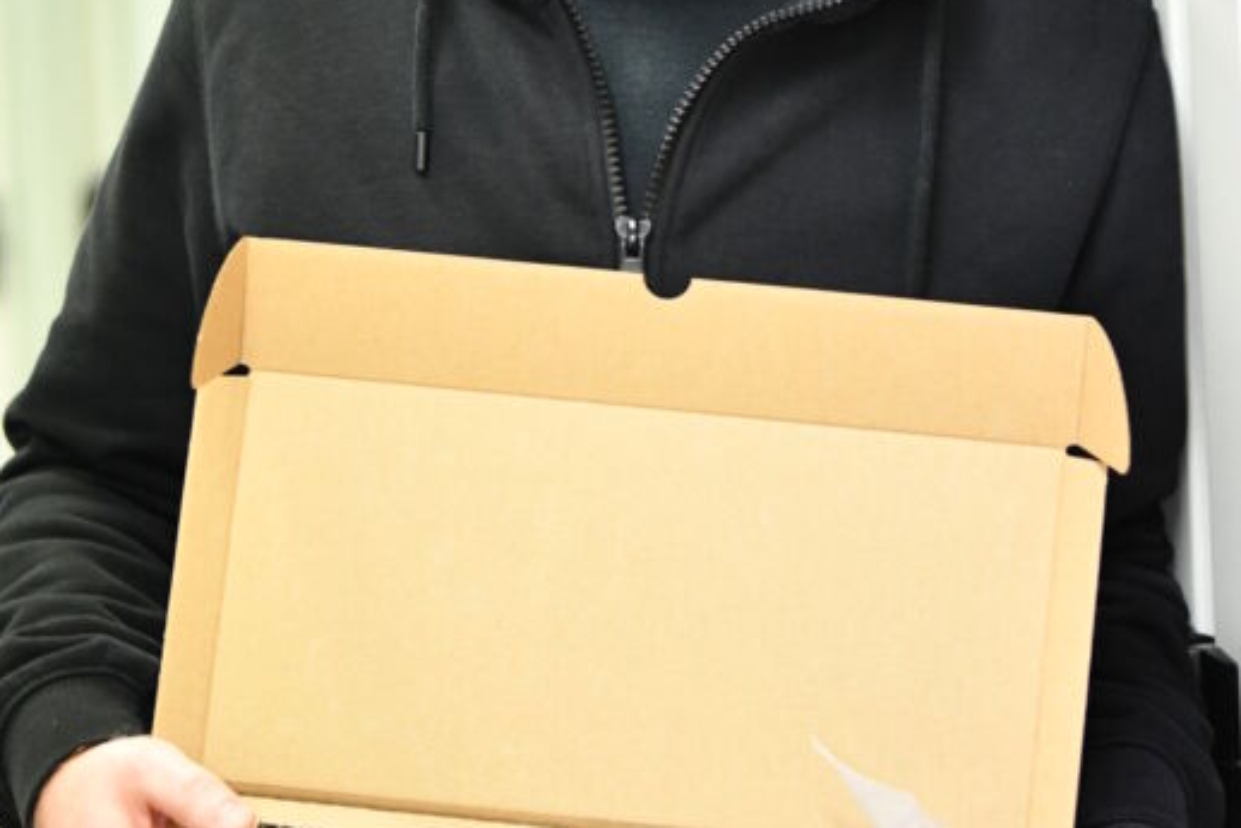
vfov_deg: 6.6
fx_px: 7172
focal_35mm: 208
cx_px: 678
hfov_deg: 9.9
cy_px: 216
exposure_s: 1/250
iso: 4000
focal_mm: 105
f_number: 3
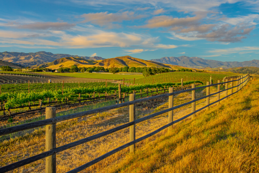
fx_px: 223
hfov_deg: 60.3
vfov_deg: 42.3
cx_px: 130
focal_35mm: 31
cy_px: 86
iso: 100
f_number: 8
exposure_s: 1/100
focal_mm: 31
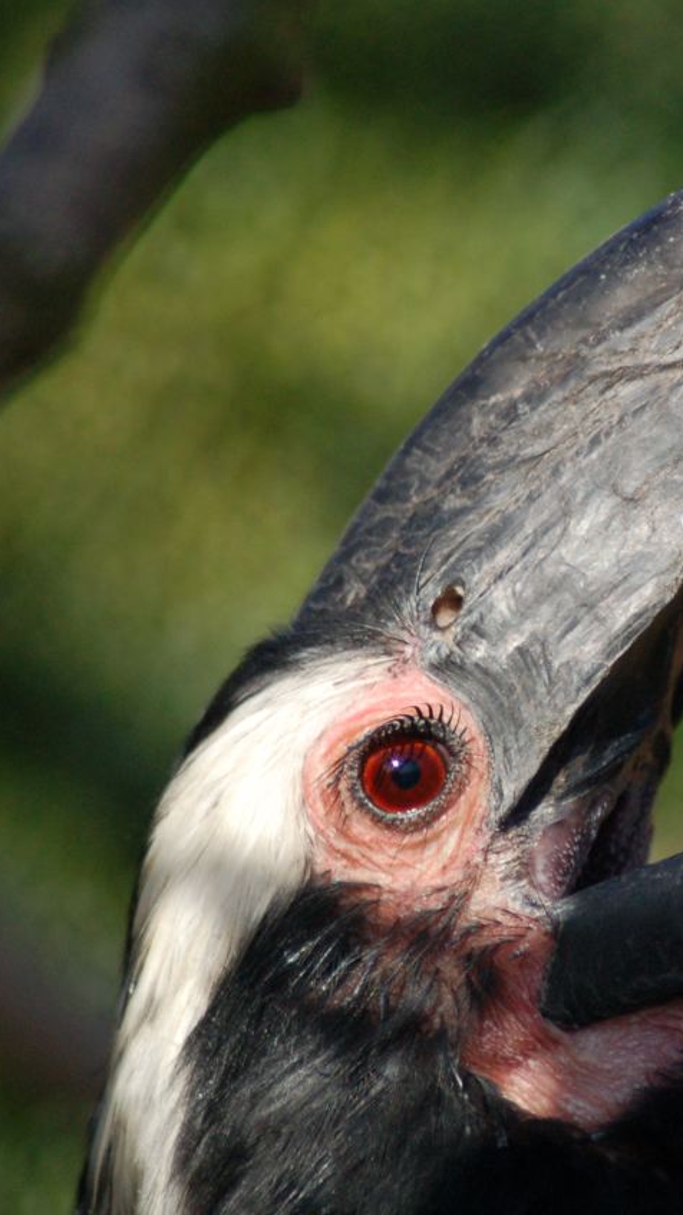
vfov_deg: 6.3
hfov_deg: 3.5
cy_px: 609
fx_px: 11077
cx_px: 598
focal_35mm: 344
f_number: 4.5
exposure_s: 1/1250
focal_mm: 145
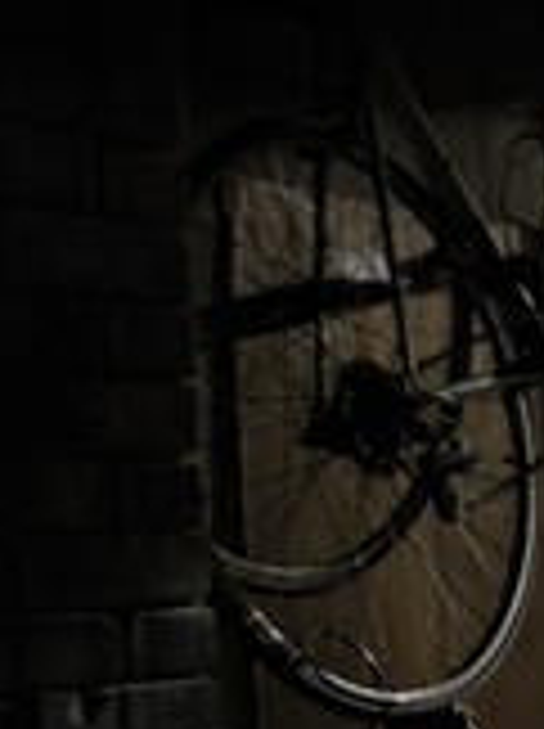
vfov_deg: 19.6
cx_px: 274
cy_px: 896
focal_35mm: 94
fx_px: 1975
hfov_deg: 15.7
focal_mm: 19
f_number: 4.2
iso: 400
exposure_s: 1.3
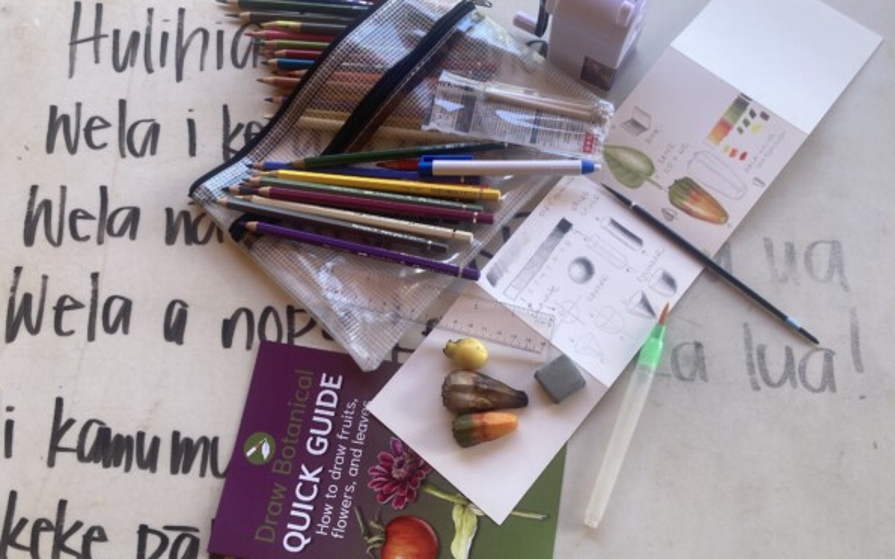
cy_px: 289
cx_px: 448
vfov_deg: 41.8
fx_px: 732
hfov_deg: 62.9
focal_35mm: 30
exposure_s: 1/123
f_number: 1.8
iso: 20
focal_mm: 3.99
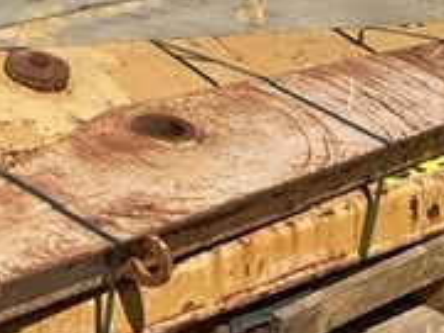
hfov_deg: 17.7
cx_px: 72
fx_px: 1411
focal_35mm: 110
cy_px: 313
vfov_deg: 13.3
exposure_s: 1/2262
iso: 25
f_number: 2.4
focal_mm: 3.3
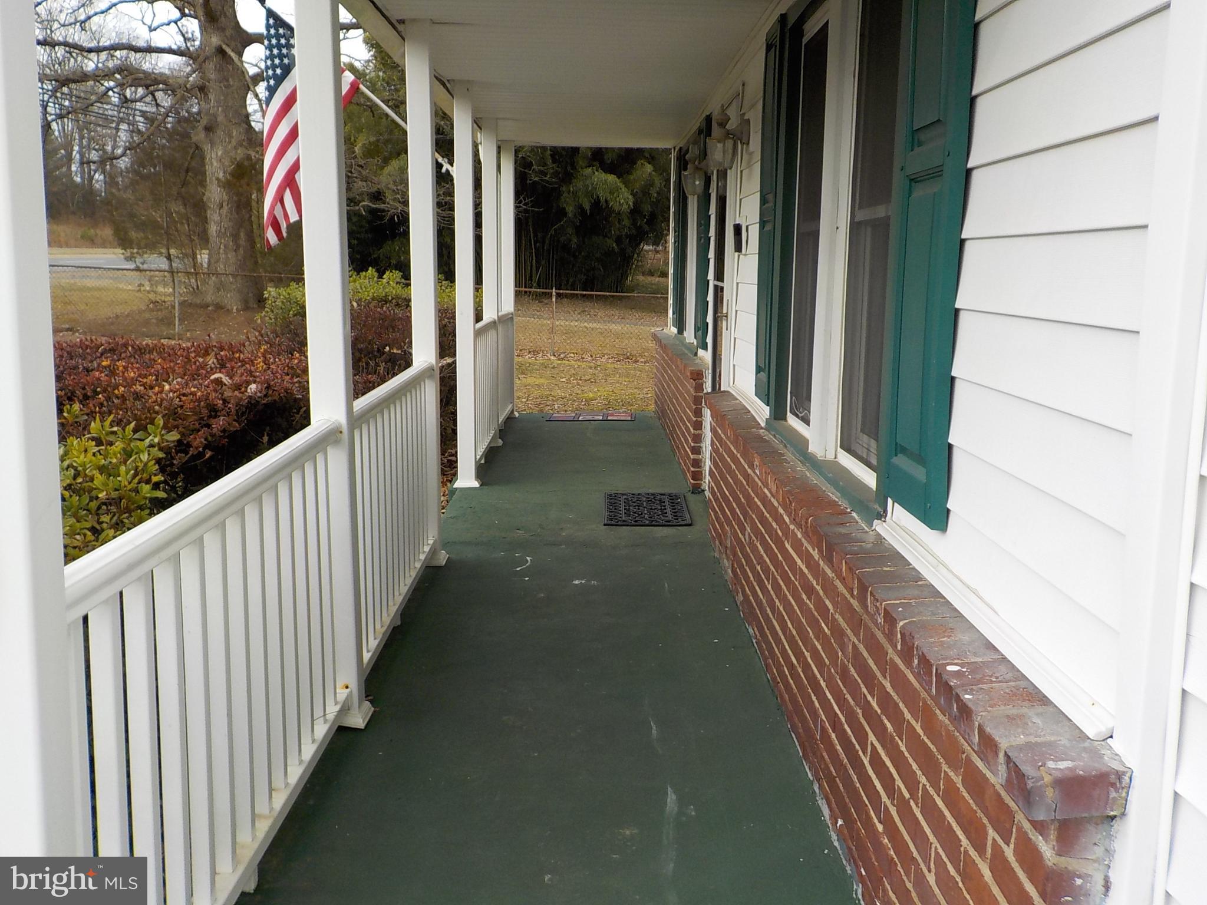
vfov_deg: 46.8
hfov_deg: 60.0
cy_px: 452
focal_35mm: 30
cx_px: 604
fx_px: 1046
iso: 125
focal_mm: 4.1
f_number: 3.3
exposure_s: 1/320
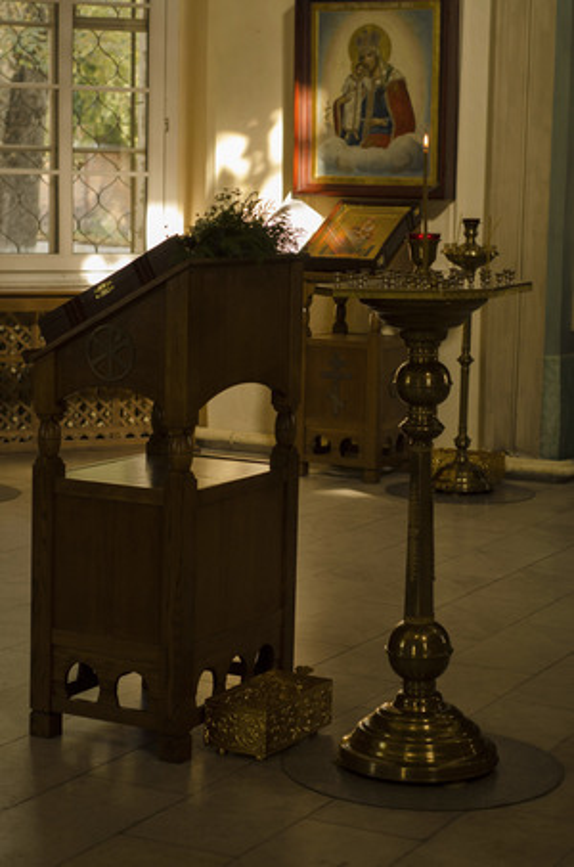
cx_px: 287
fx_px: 1802
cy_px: 434
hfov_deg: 18.1
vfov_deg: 27.0
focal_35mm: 75
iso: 500
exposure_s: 1/100
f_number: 3.5
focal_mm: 50
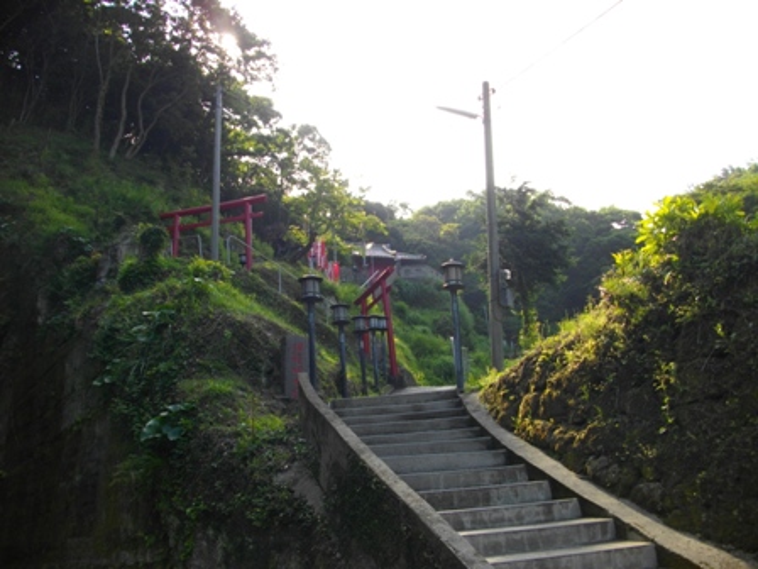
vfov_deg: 44.2
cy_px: 284
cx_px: 379
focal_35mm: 32
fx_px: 701
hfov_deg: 56.8
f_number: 2.9
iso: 100
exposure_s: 1/500
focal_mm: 5.7
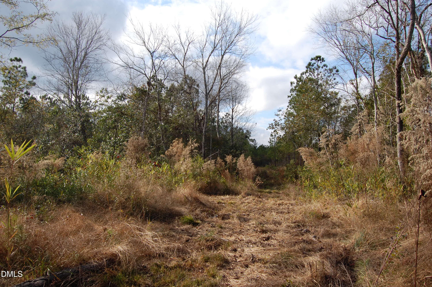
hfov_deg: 67.4
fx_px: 324
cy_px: 144
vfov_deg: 47.8
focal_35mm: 27
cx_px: 216
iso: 200
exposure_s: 1/250
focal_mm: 18
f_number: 8
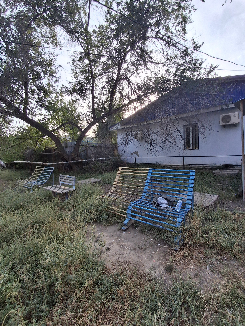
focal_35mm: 16
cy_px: 163
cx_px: 122
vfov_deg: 94.5
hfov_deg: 78.1
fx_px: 151
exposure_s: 1/474
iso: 40
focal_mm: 1.64
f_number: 2.2
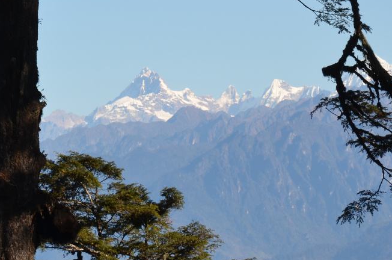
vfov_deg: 3.5
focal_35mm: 386
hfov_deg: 5.3
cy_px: 22
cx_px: 62
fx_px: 4197
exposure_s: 1/125
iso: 100
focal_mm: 105
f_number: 11
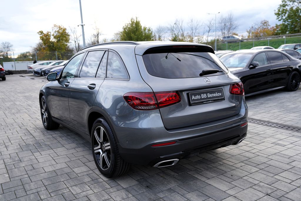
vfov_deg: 41.1
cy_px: 100
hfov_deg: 58.7
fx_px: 268
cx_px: 150
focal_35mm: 32
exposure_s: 1/60
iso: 100
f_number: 3.5
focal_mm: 32
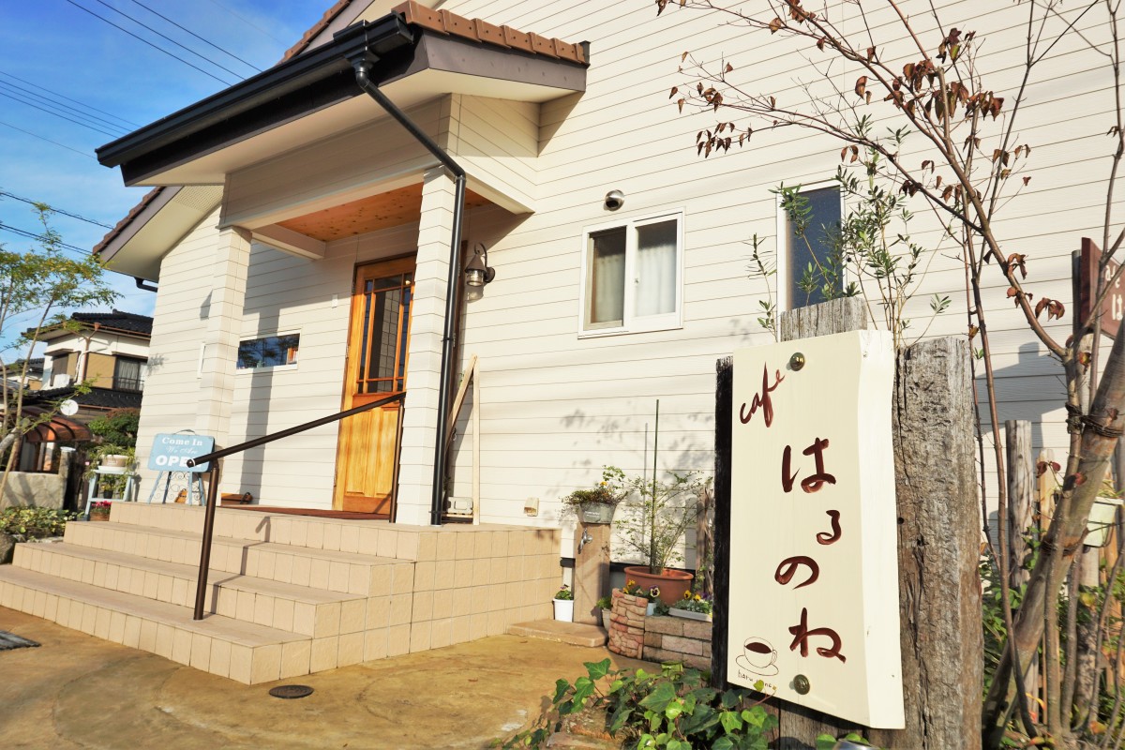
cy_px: 375
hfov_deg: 73.7
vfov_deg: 53.1
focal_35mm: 24
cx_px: 562
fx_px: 750
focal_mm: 16
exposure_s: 1/400
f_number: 9
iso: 100
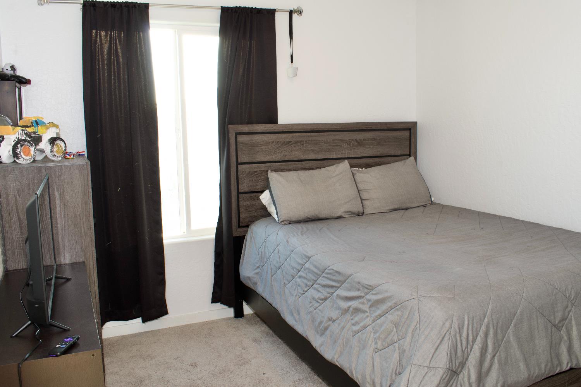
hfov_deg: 59.5
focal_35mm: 32
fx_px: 508
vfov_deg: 41.7
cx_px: 290
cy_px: 194
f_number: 11
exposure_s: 1/13
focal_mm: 21
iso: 200
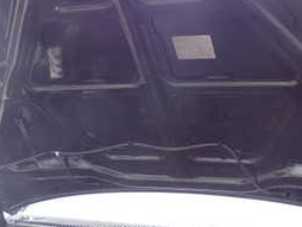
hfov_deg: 32.6
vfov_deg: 23.7
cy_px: -5
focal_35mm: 59
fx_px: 515
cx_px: 171
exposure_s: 1/160
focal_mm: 4.5
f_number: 2.8
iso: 100
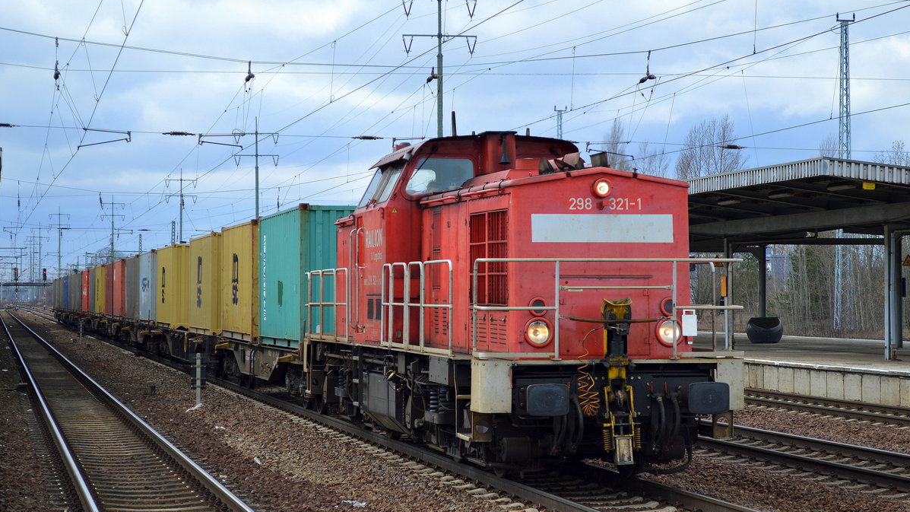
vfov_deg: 14.0
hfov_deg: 24.6
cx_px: 455
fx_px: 2088
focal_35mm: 87
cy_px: 273
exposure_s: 1/640
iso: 400
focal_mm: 55
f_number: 5.6
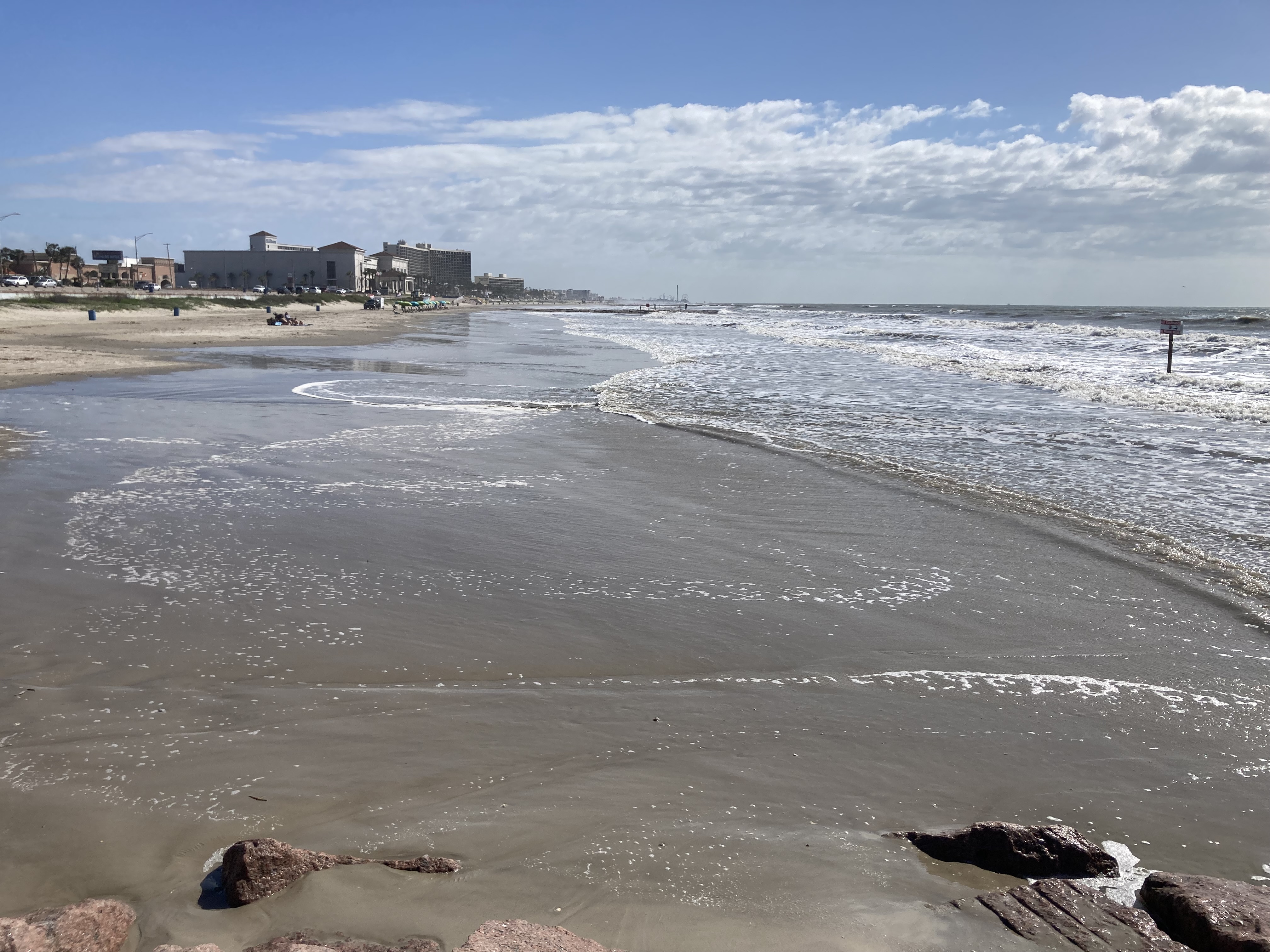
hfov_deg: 63.4
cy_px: 476
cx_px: 635
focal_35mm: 28
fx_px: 1027
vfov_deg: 49.7
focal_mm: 3.99
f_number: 1.8
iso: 25
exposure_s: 1/5405
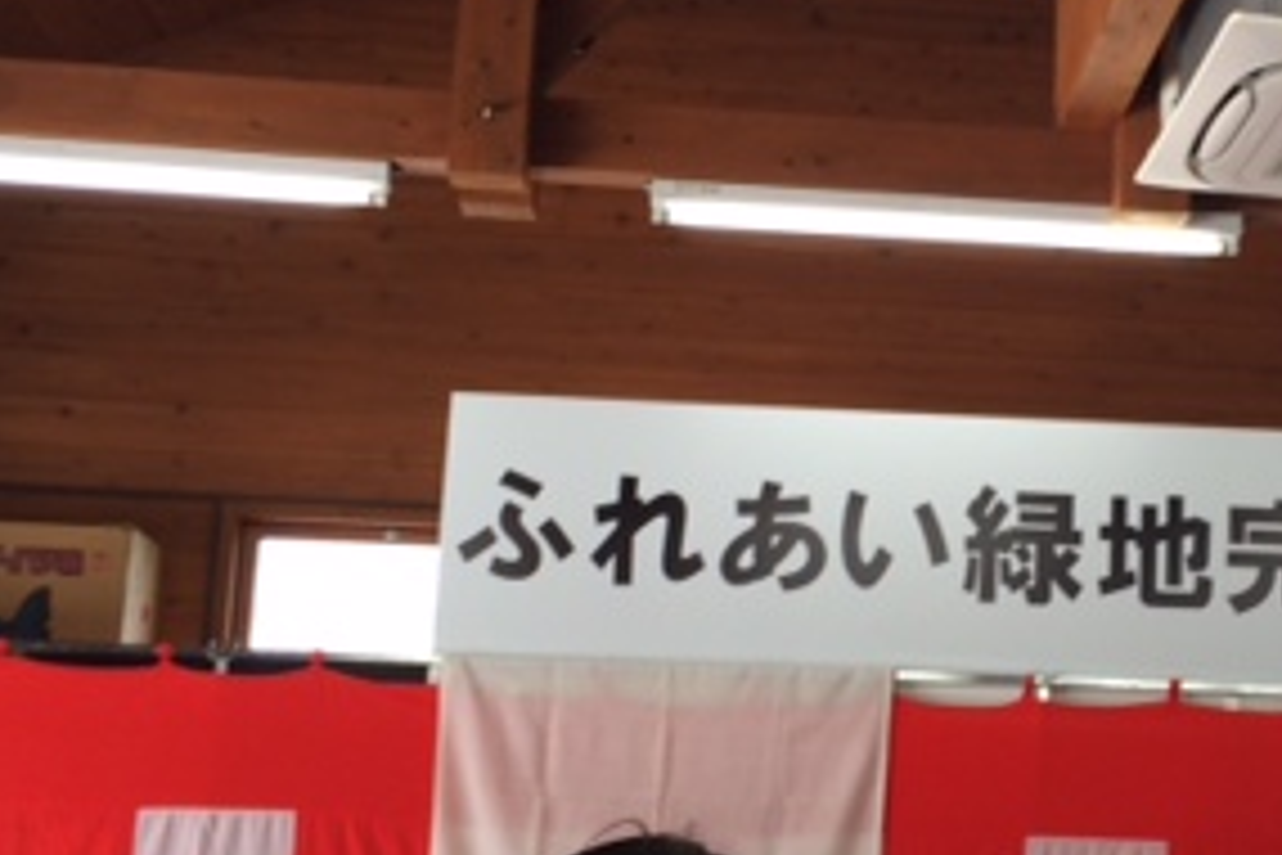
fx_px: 2493
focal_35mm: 70
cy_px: 508
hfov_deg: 28.1
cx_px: 1071
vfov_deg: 19.4
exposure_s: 1/120
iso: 50
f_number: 2.2
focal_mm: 4.12
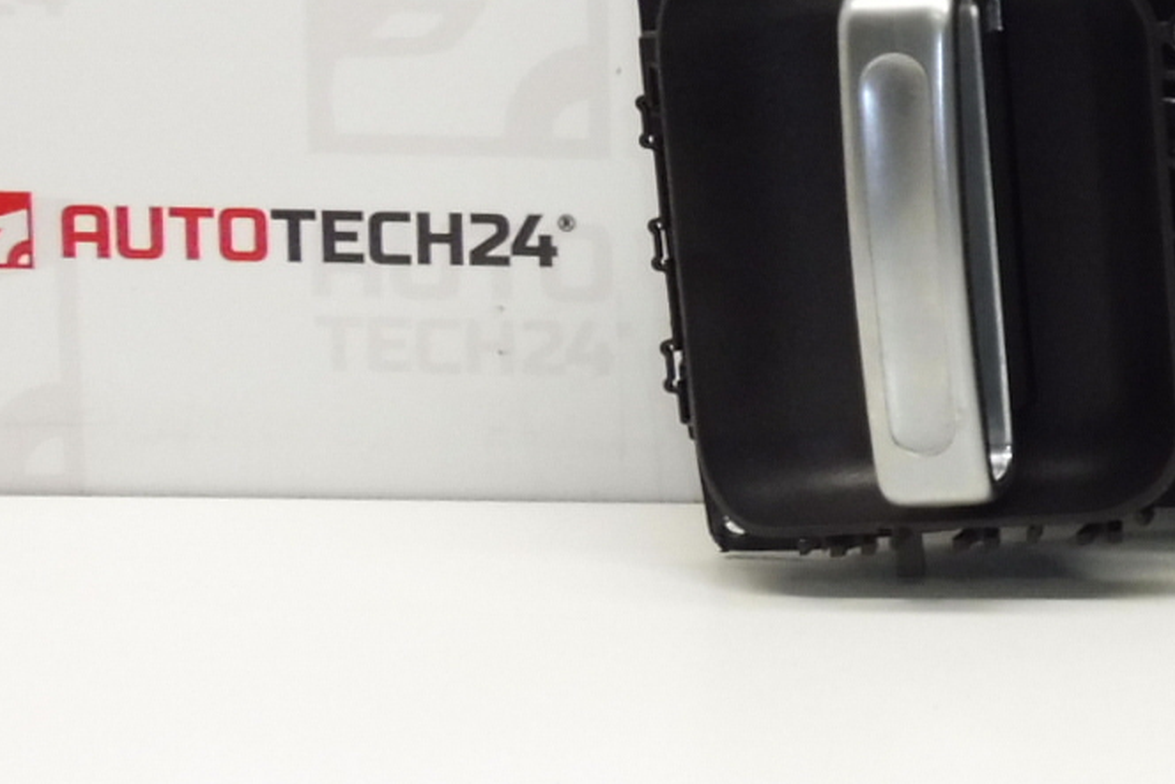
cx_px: 1706
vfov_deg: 17.4
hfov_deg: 22.2
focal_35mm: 77
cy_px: 62
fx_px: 2514
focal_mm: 4.3
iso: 200
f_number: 3.5
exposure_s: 1/60
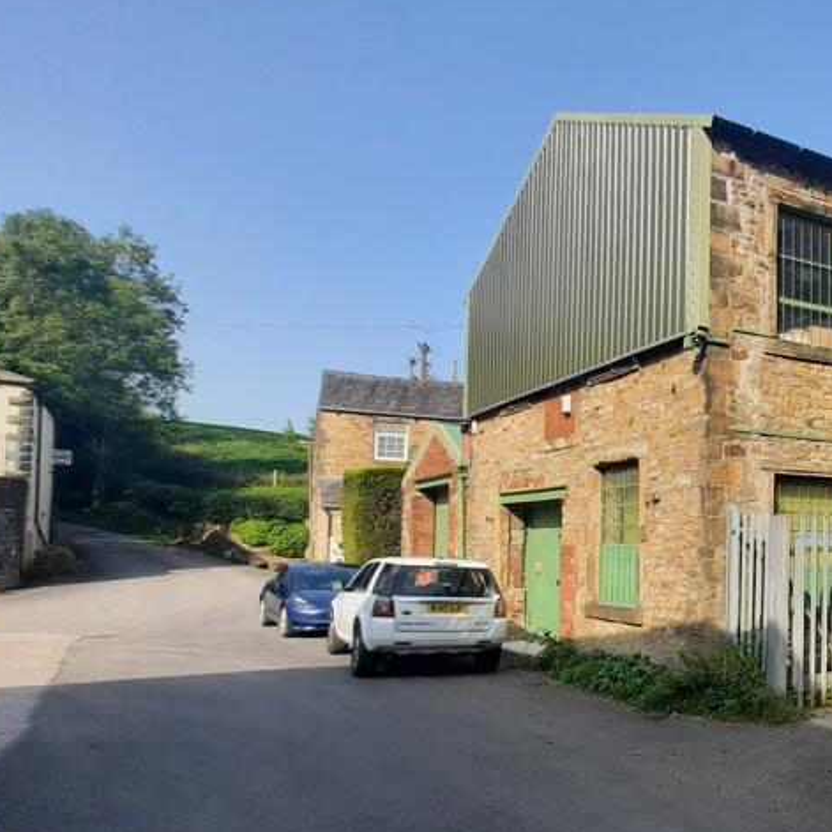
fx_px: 680
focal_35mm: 25
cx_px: 853
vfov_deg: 62.1
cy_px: 516
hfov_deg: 49.7
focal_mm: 1.74
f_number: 2.2
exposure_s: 1/765
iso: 40
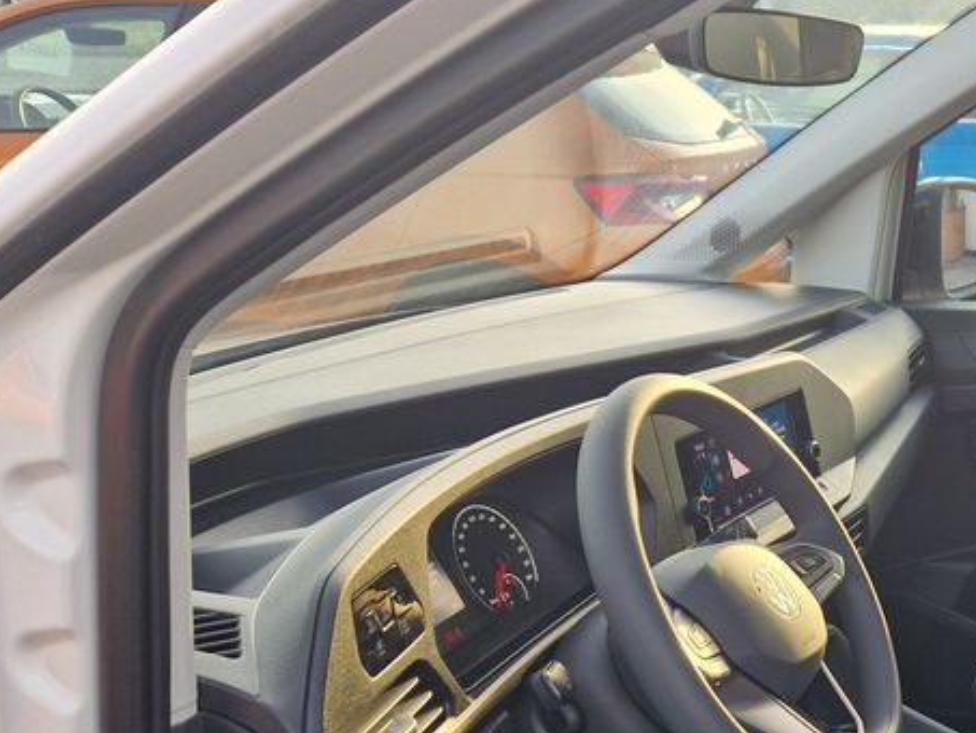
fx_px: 1467
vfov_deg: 27.1
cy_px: 658
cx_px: 1038
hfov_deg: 32.9
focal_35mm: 52
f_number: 1.8
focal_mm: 5.4
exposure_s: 1/180
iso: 50
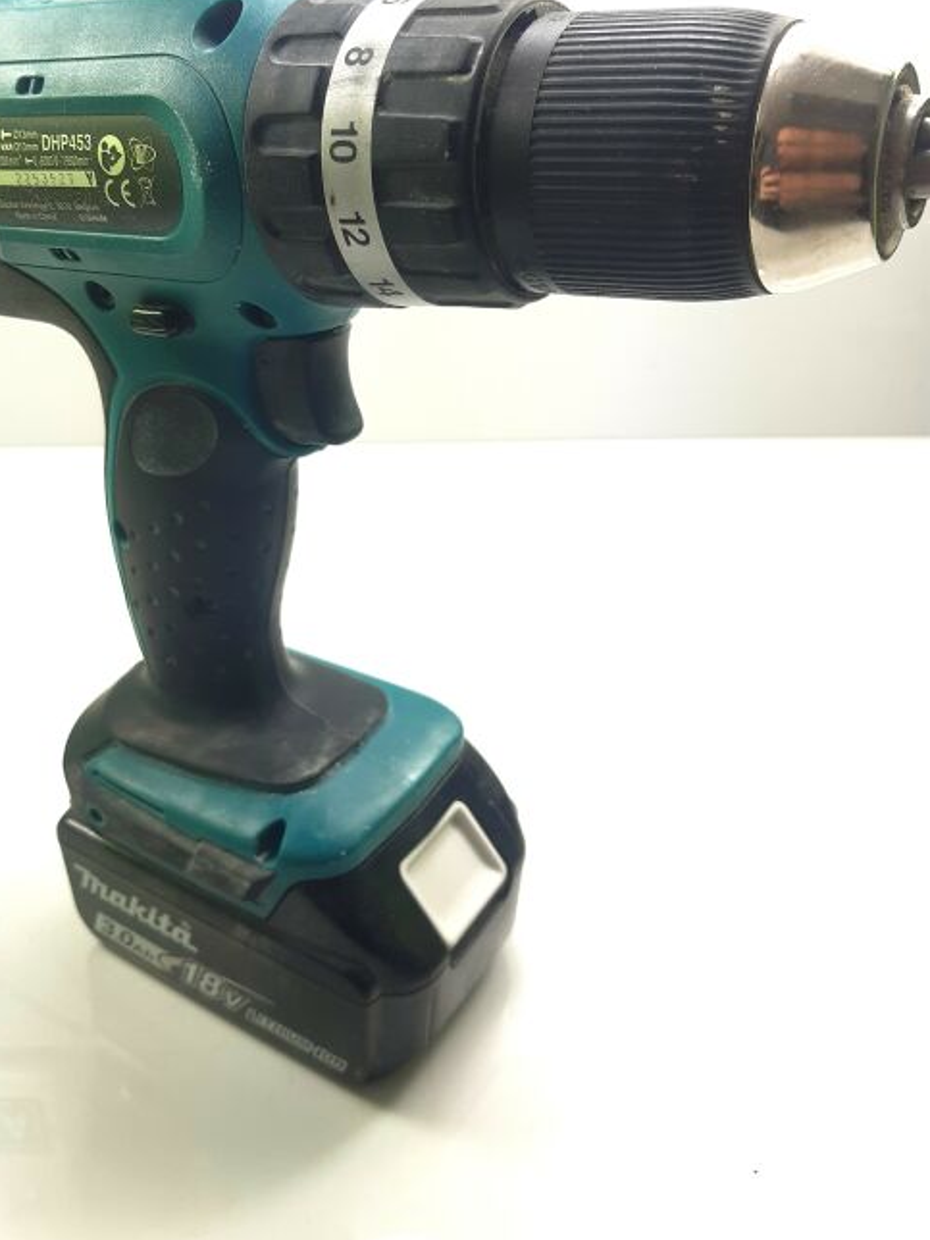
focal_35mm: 31
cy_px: 562
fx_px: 1110
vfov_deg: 58.3
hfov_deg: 45.2
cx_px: 379
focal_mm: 3.92
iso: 40
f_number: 1.7
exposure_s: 1/193
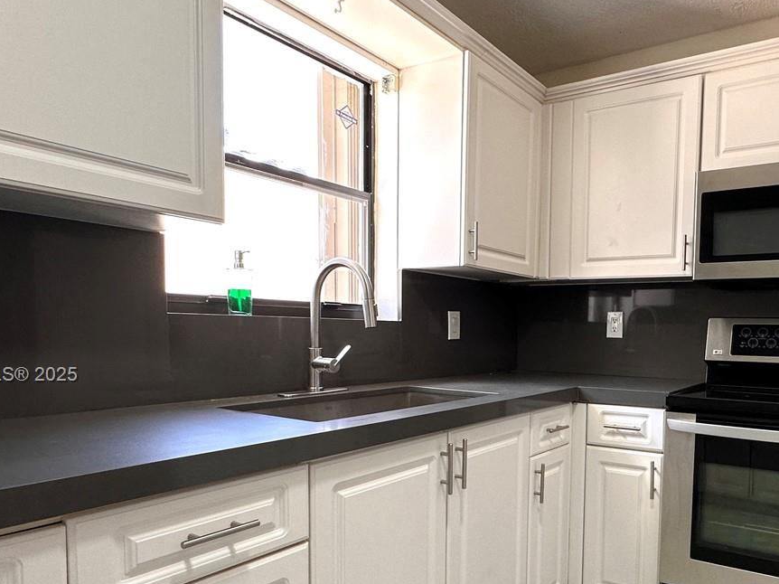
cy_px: 376
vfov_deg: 52.3
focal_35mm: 26
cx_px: 512
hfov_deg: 65.7
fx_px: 585
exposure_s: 1/120
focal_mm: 2.22
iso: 125
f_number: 2.2
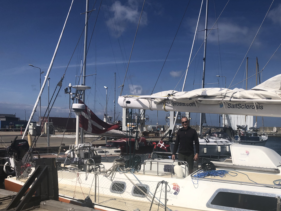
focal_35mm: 37
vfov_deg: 38.3
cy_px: 137
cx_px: 184
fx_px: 300
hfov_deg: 49.4
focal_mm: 3.99
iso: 25
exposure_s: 1/5348
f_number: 1.8
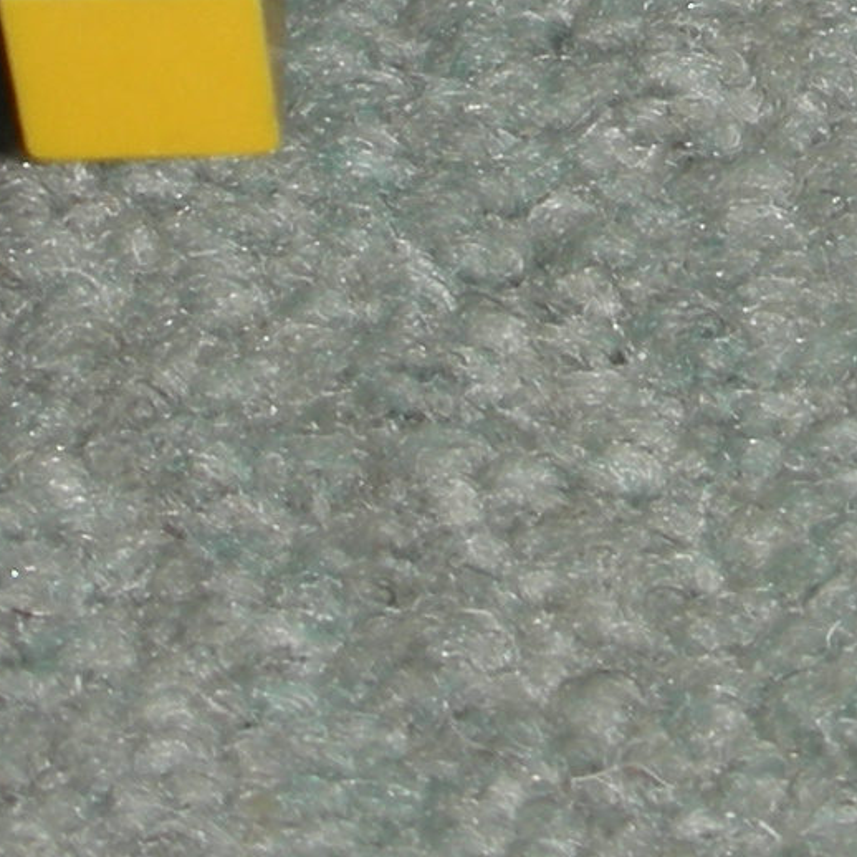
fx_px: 8207
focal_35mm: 293
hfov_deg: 5.9
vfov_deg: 5.8
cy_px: -824
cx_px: 1299
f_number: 11.3
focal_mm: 10.1
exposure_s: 1/120
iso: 50
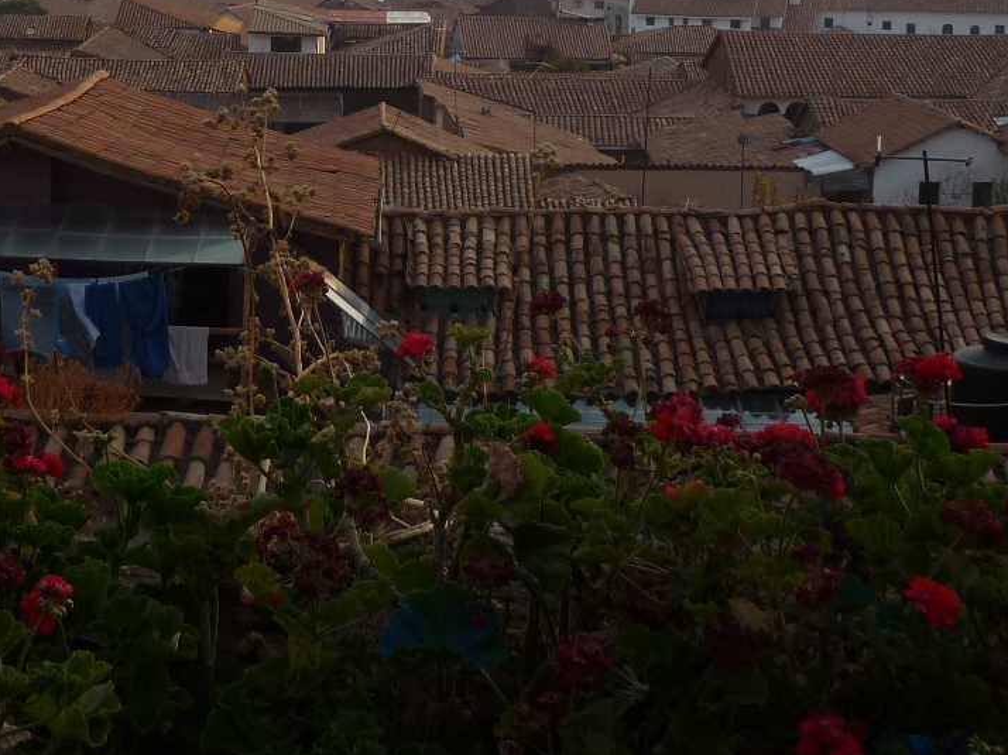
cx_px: 288
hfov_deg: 26.1
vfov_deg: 19.1
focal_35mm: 74
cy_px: -76
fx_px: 2154
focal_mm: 5.5
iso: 80
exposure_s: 1/500
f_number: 2.8
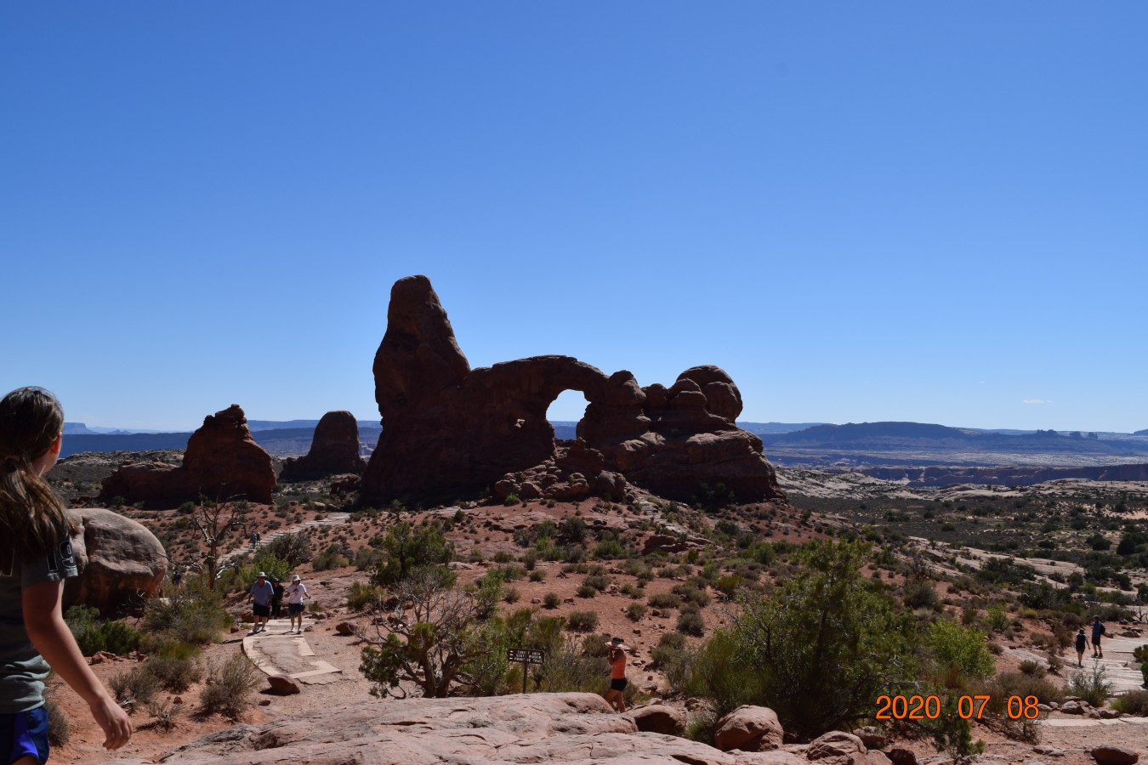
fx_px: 1148
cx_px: 574
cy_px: 382
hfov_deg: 53.1
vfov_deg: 36.9
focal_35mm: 36
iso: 200
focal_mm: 24
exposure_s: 1/500
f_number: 11
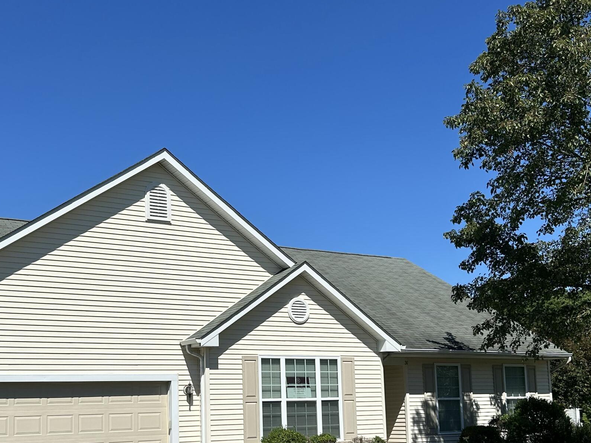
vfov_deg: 29.3
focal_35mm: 49
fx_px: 837
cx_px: 272
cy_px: 319
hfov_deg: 38.9
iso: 50
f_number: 1.5
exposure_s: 1/6993
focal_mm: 5.7
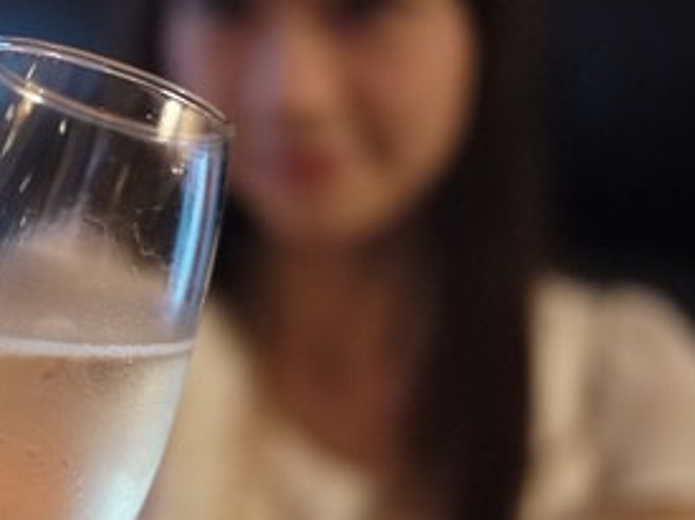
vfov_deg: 15.9
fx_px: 1866
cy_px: 303
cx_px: 164
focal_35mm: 93
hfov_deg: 20.9
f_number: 1.7
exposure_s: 1/30
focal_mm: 20
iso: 800
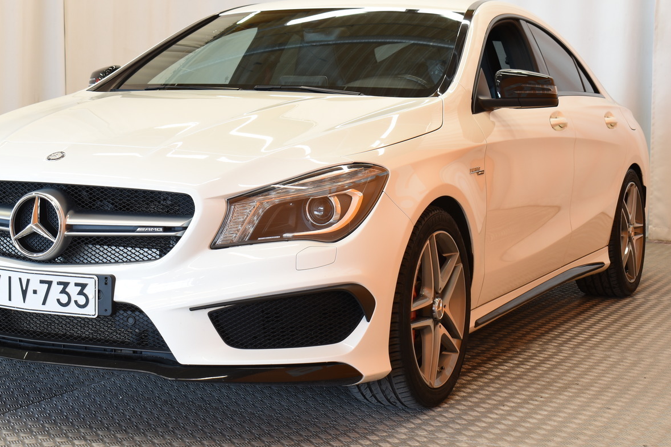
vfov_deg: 19.4
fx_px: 1305
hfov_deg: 28.8
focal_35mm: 70
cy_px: 165
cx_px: 261
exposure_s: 1/8
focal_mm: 34
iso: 100
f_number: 8
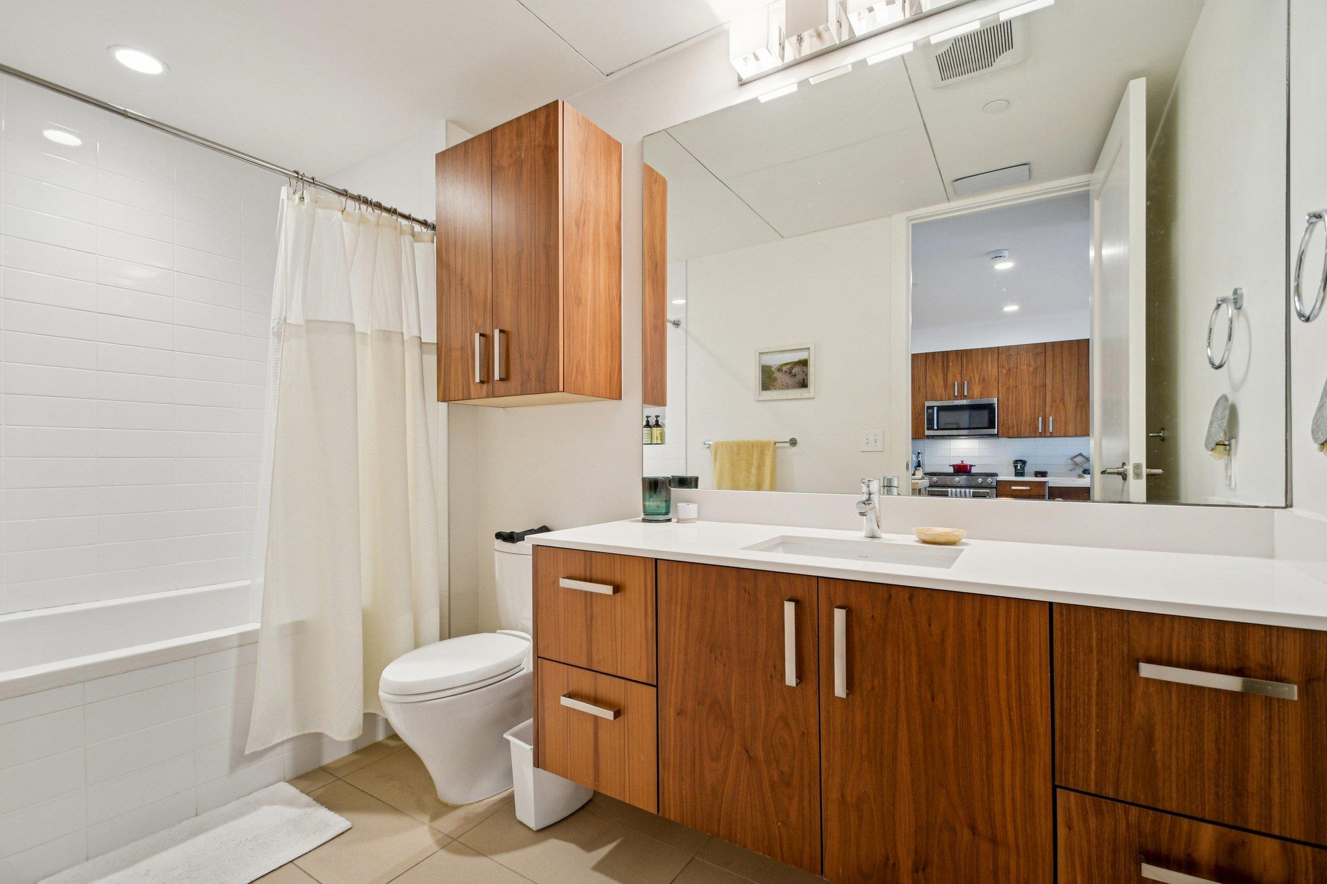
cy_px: 442
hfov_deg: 100.4
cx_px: 664
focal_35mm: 15
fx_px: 553
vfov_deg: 77.3
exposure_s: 1/3.33
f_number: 8
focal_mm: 10
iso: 400
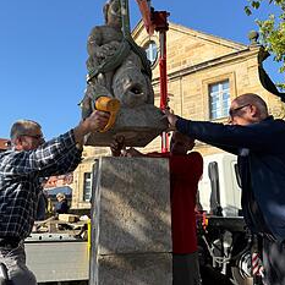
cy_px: 138
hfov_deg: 51.1
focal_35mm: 32
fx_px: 298
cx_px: 135
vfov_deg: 51.1
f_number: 1.78
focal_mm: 6.76
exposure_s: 1/2370
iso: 80
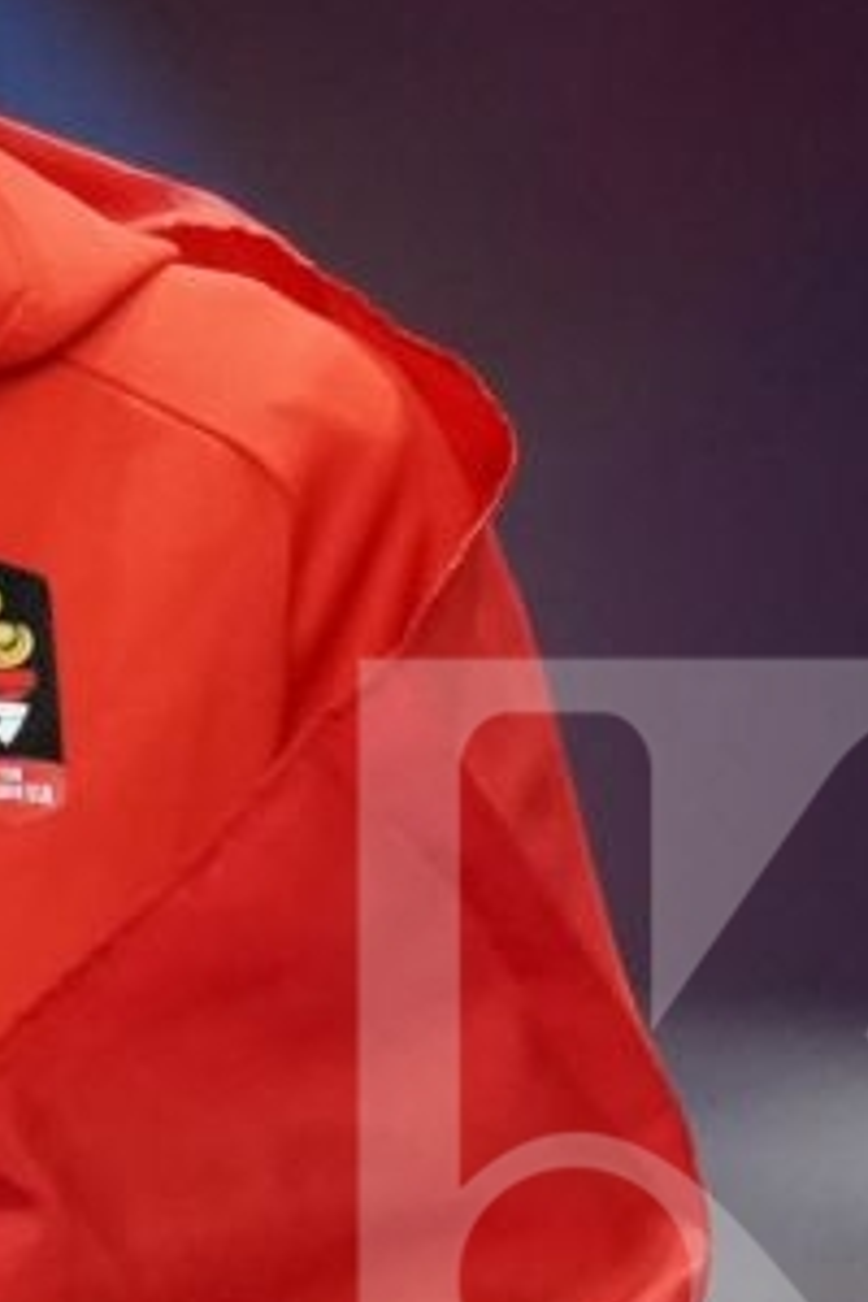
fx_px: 60683
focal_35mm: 1678
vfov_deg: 1.2
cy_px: 1055
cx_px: -707
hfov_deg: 0.8
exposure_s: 1/1000
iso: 5000
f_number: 4
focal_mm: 280
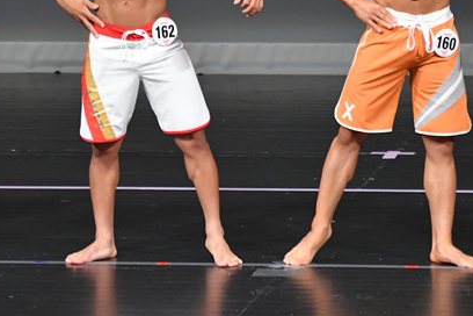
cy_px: 78
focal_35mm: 598
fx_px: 7856
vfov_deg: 2.3
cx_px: 232
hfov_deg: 3.4
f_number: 5.6
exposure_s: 1/400
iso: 4000
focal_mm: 210
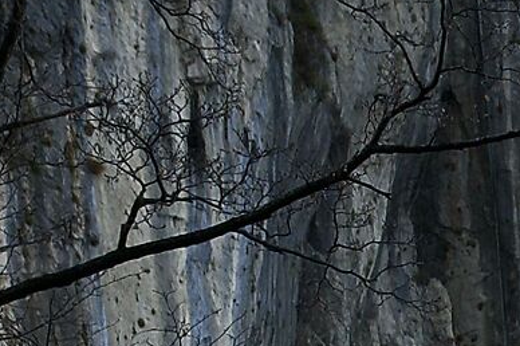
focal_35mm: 297
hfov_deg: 6.5
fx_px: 4286
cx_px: 1403
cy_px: 1057
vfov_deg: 4.4
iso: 200
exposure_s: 1/160
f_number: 6.3
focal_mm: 32
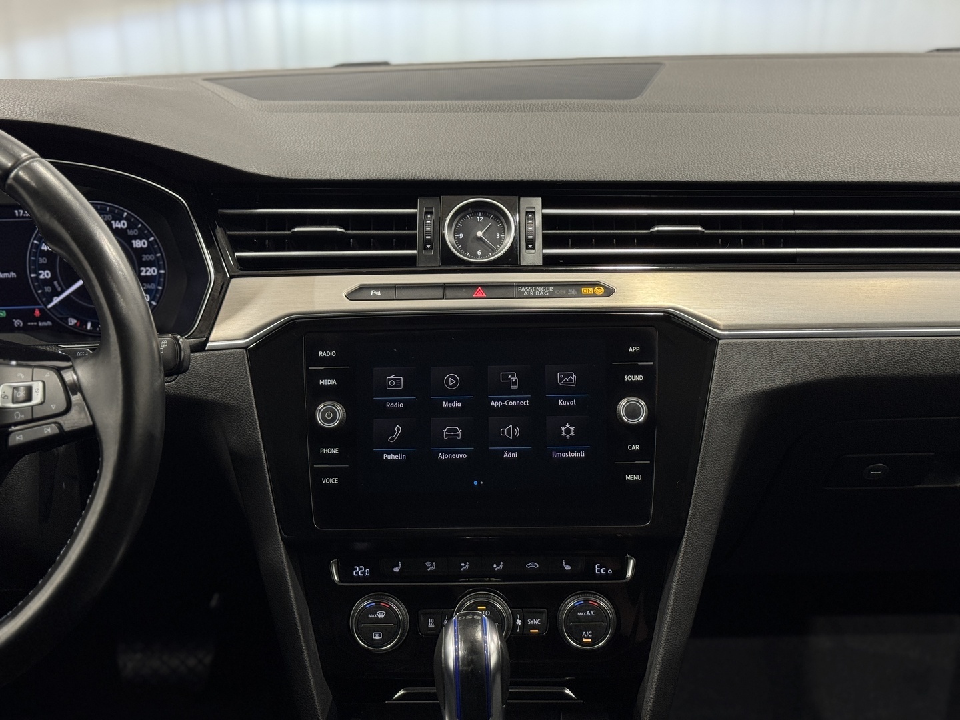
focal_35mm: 48
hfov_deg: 39.7
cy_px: 360
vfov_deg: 30.3
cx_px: 480
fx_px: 1331
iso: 80
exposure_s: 1/50
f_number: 1.78
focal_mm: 6.76
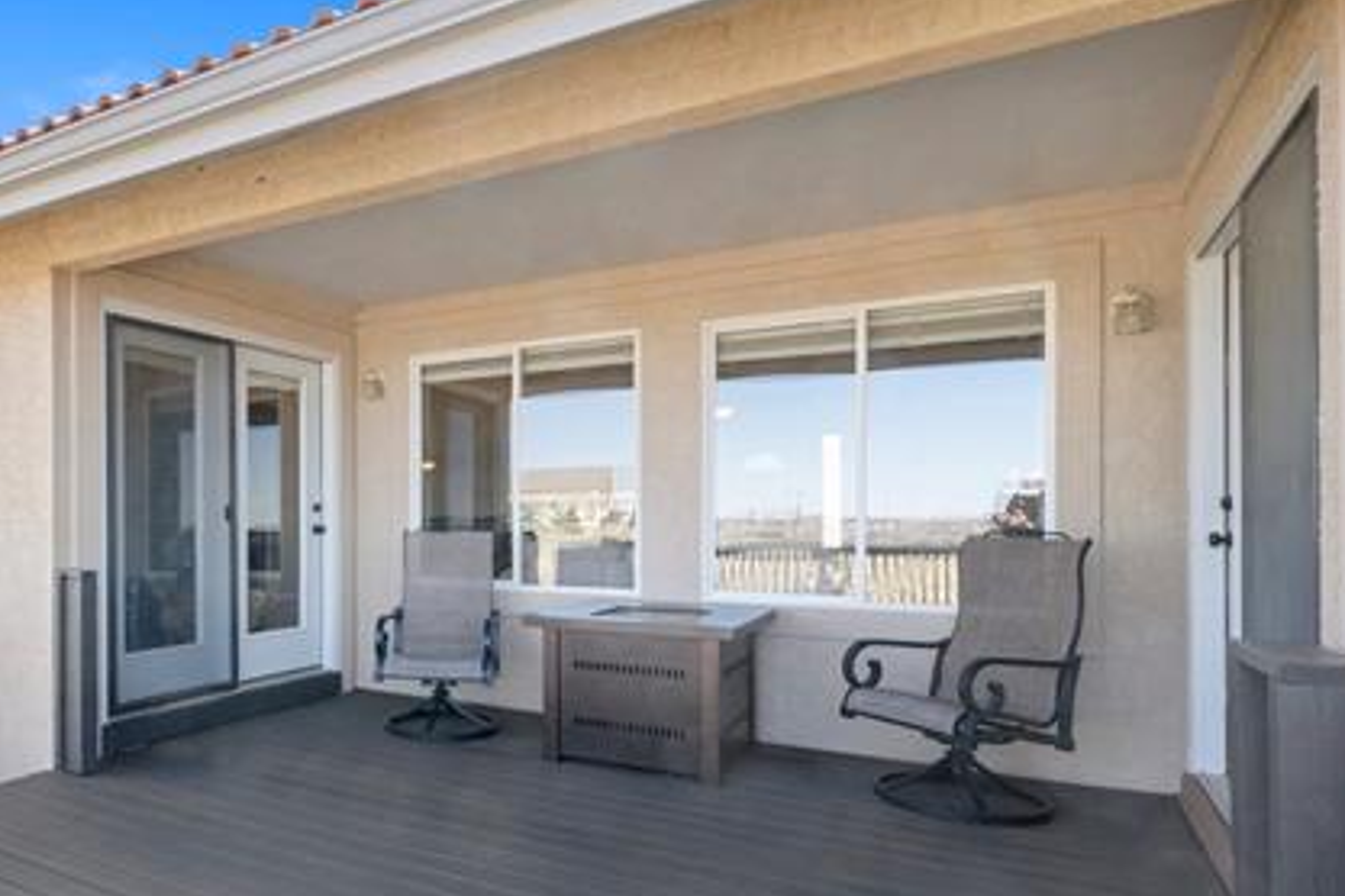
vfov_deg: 54.9
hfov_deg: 71.6
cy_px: 506
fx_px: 859
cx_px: 358
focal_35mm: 23
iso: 100
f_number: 10
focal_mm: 15
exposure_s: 1/30
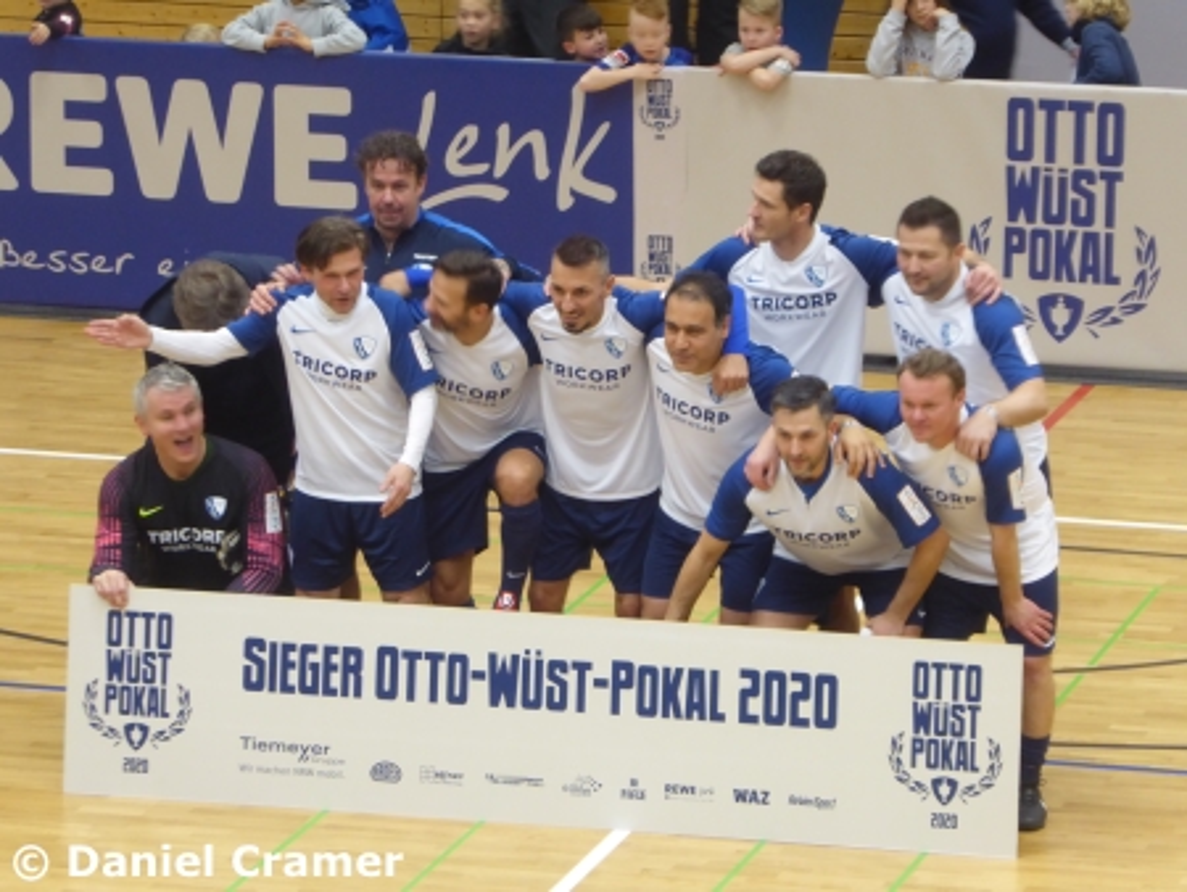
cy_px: 446
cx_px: 594
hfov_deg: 9.2
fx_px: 7342
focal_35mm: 214
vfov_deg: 6.9
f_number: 5.6
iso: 400
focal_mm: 38.4
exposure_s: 1/20
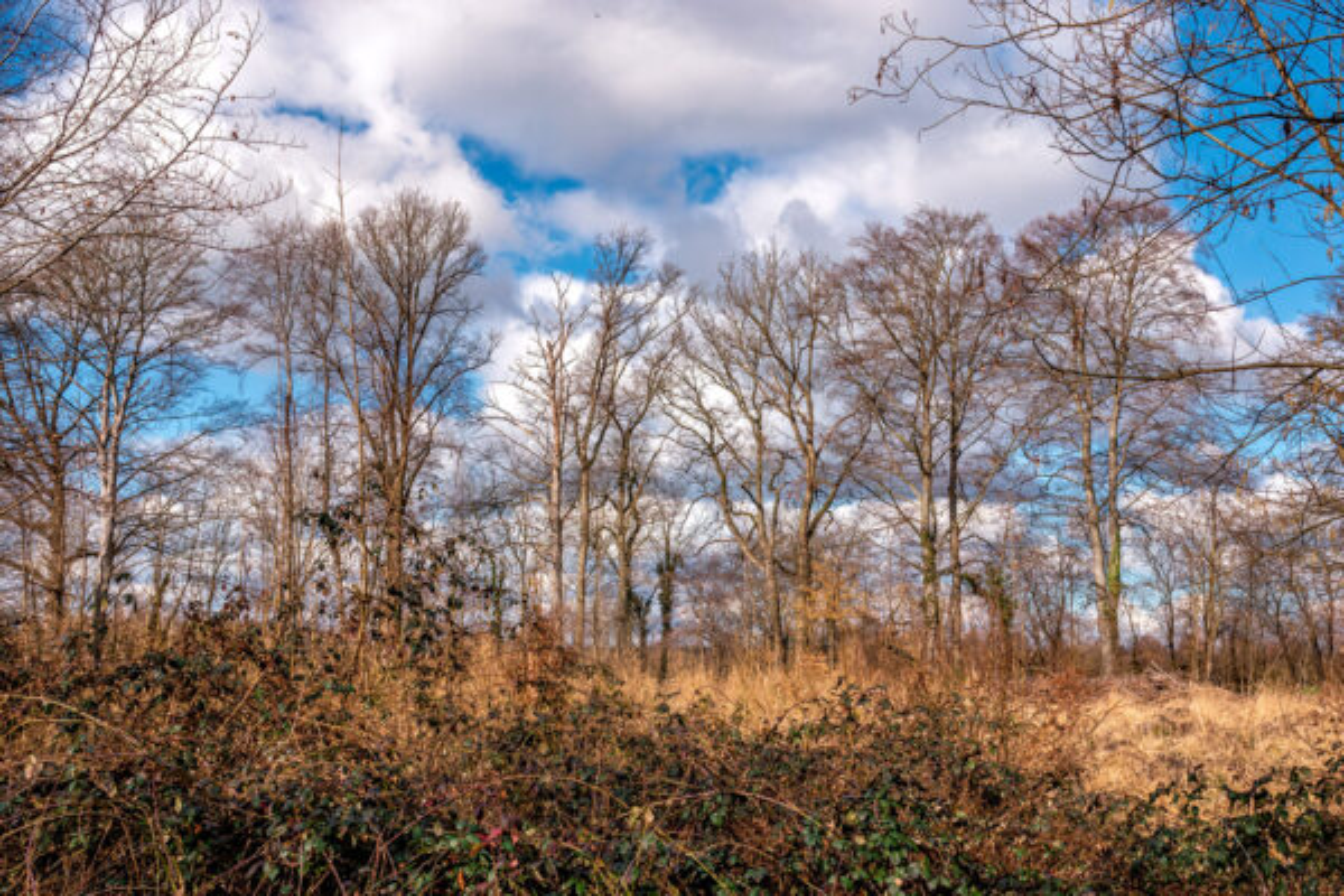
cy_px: 448
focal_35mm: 41
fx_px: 1531
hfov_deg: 47.4
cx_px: 672
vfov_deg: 32.6
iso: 100
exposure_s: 1/1000
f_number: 4
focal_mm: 15.17
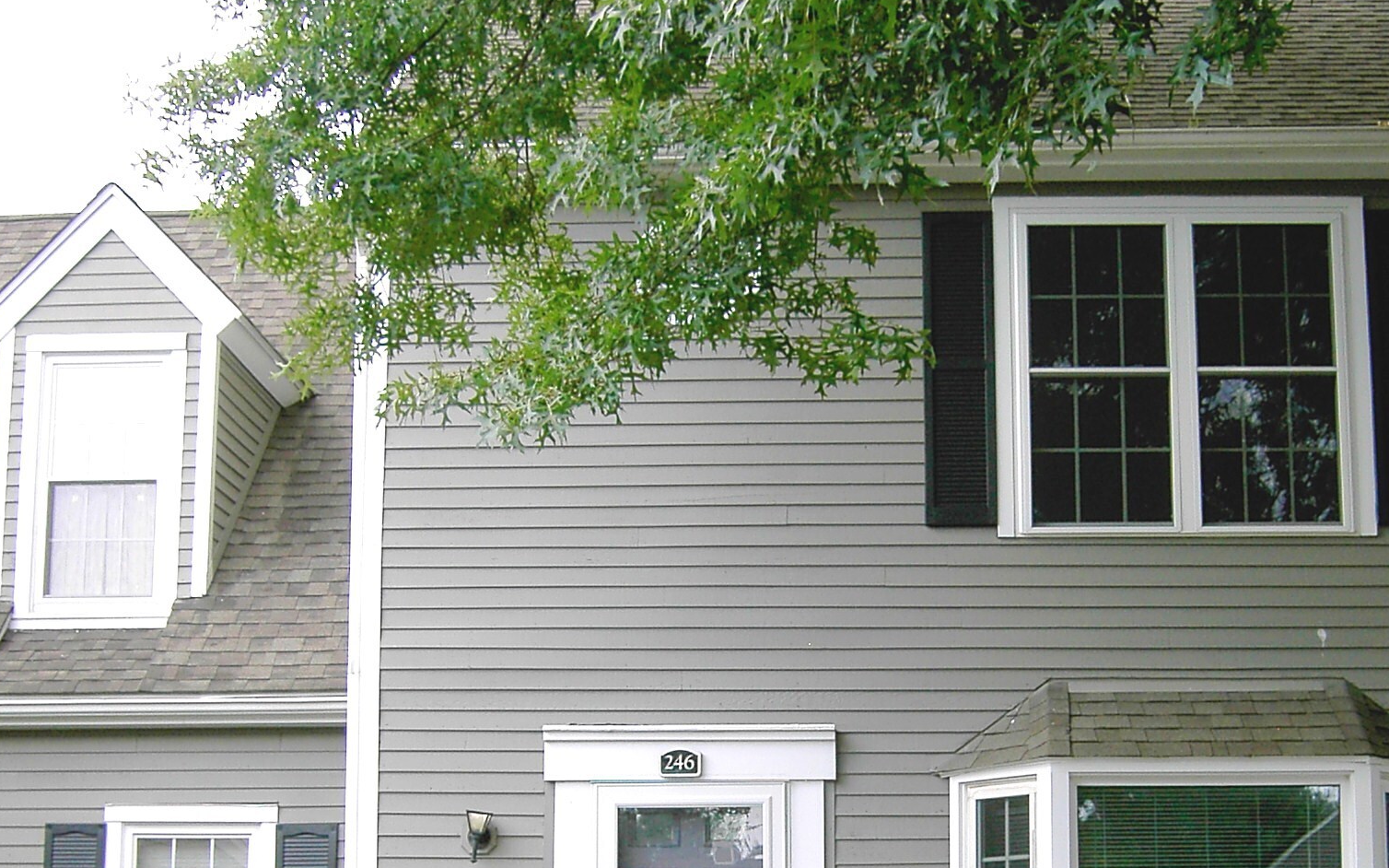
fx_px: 2384
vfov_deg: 20.2
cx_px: 786
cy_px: 789
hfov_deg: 32.4
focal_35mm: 63
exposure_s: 1/125
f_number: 4.5
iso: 100
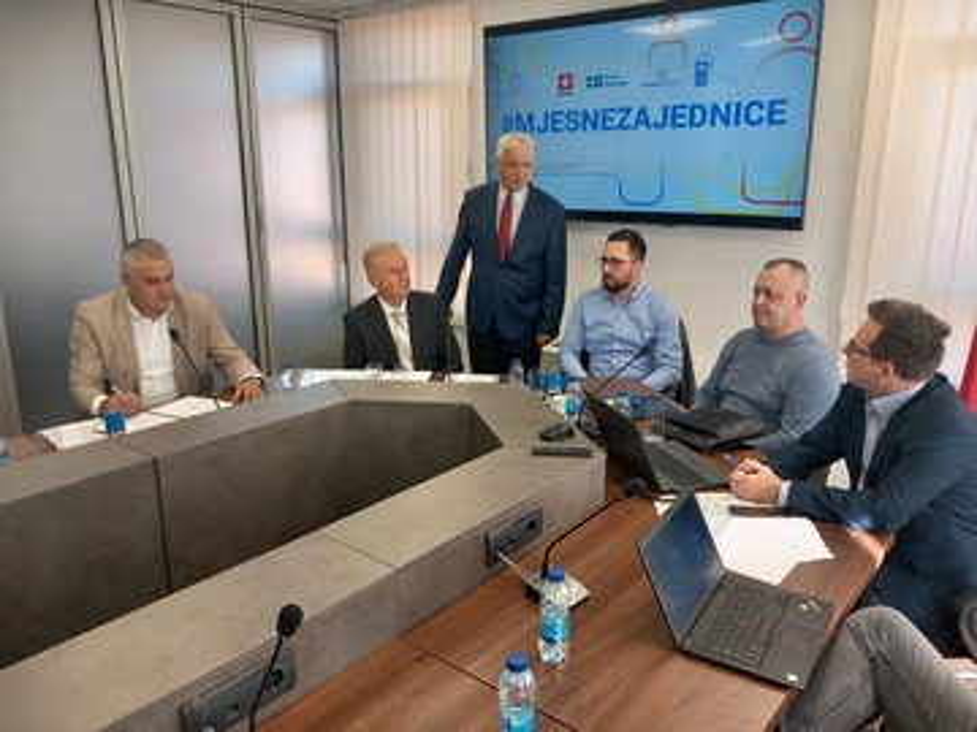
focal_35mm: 27
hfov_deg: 65.3
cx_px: 488
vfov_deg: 51.4
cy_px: 366
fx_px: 762
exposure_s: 1/50
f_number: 1.8
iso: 64
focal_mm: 4
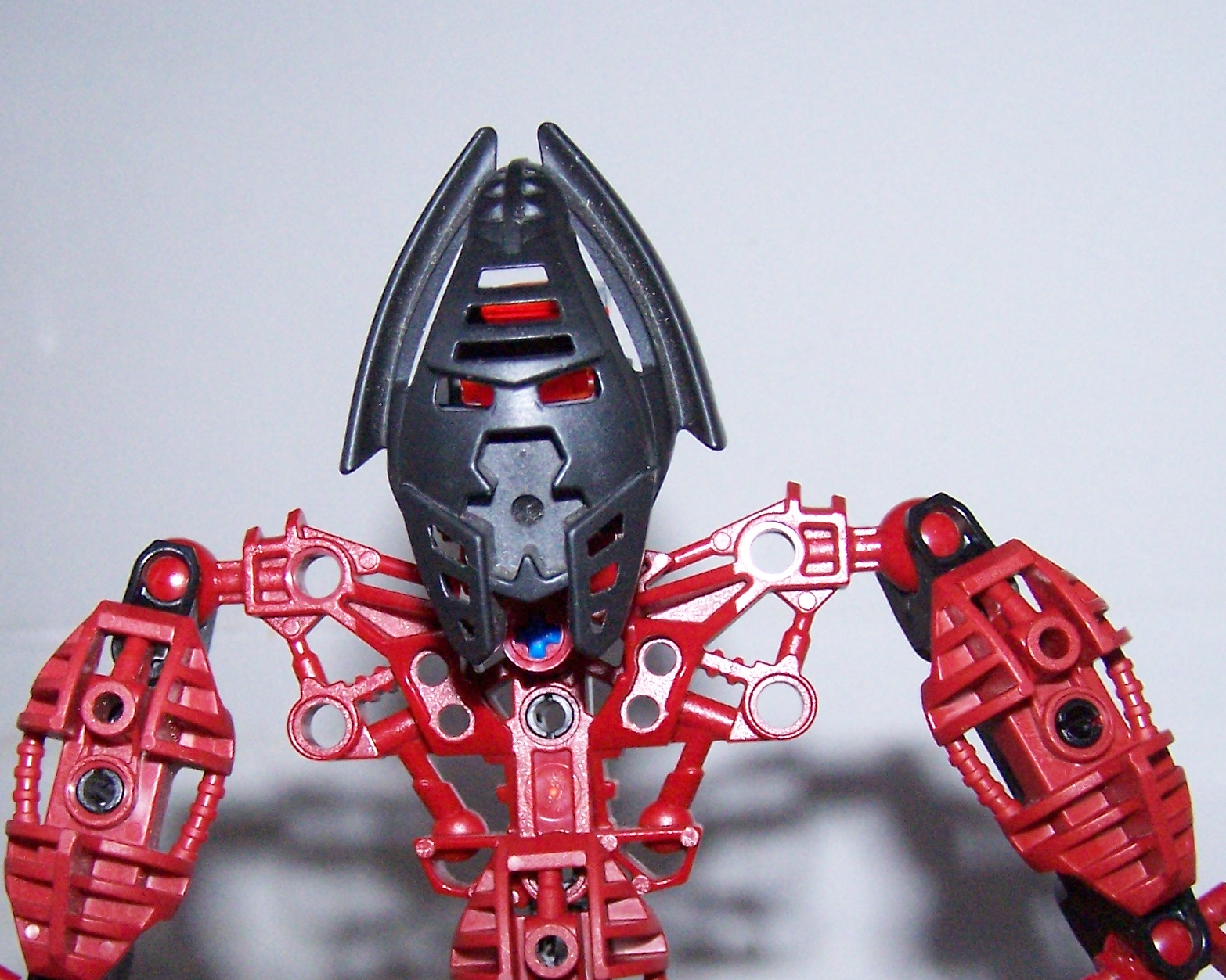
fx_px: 2214
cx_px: 543
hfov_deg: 30.9
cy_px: 624
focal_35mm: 61
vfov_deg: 24.9
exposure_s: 1/60
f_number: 2.8
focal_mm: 6.3
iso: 400
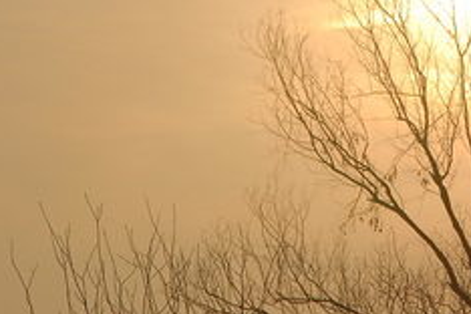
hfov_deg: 3.6
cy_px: 11
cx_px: 399
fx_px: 7548
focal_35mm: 577
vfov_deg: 2.4
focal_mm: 150
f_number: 13
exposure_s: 1/640
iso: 200
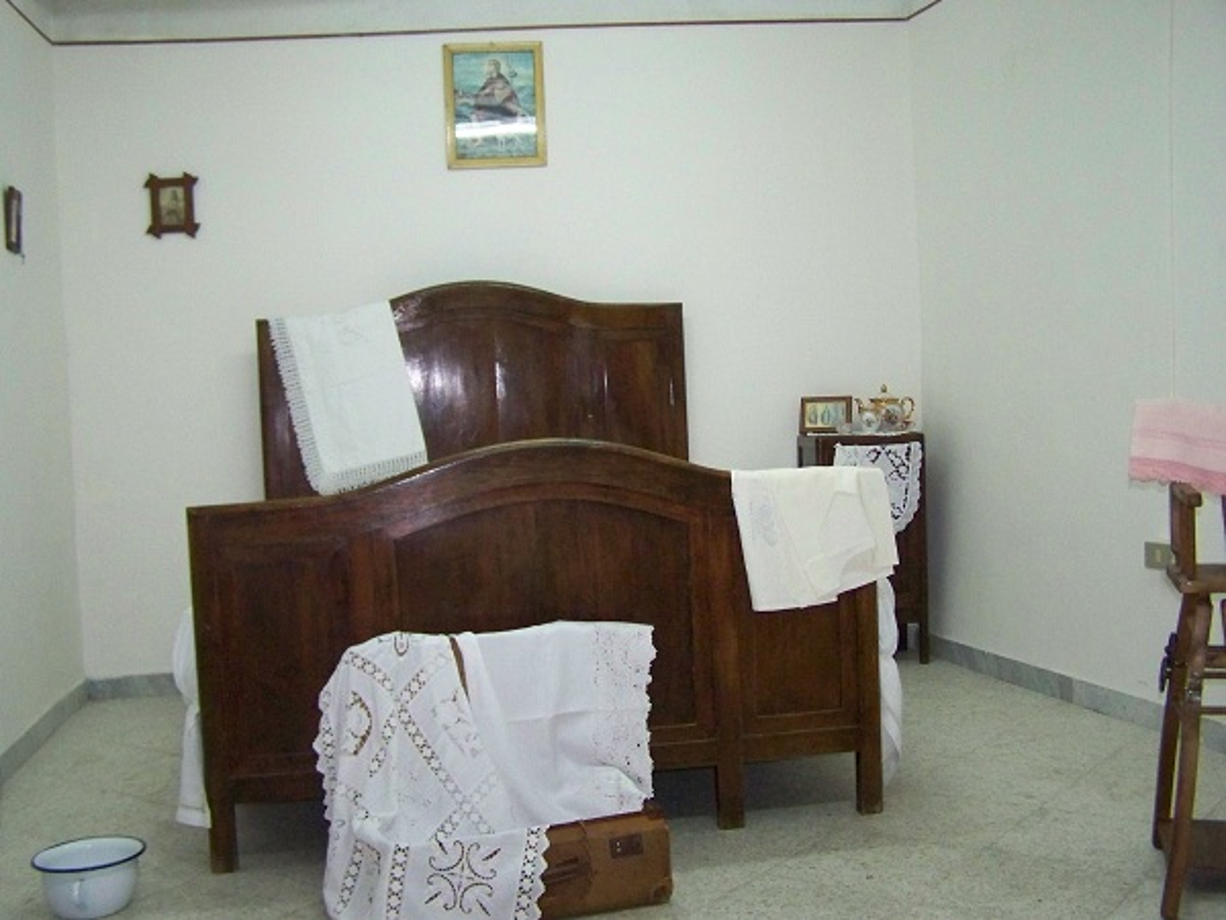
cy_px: 460
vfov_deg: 37.7
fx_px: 1346
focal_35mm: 38
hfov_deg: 49.0
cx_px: 613
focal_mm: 6.3
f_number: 2.8
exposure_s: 1/60
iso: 500
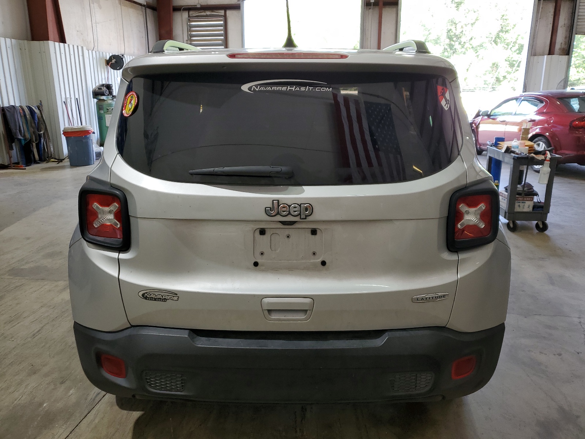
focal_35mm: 26
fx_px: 439
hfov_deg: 67.3
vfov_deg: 53.1
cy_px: 220
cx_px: 292
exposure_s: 1/60.2
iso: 52
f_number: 1.5
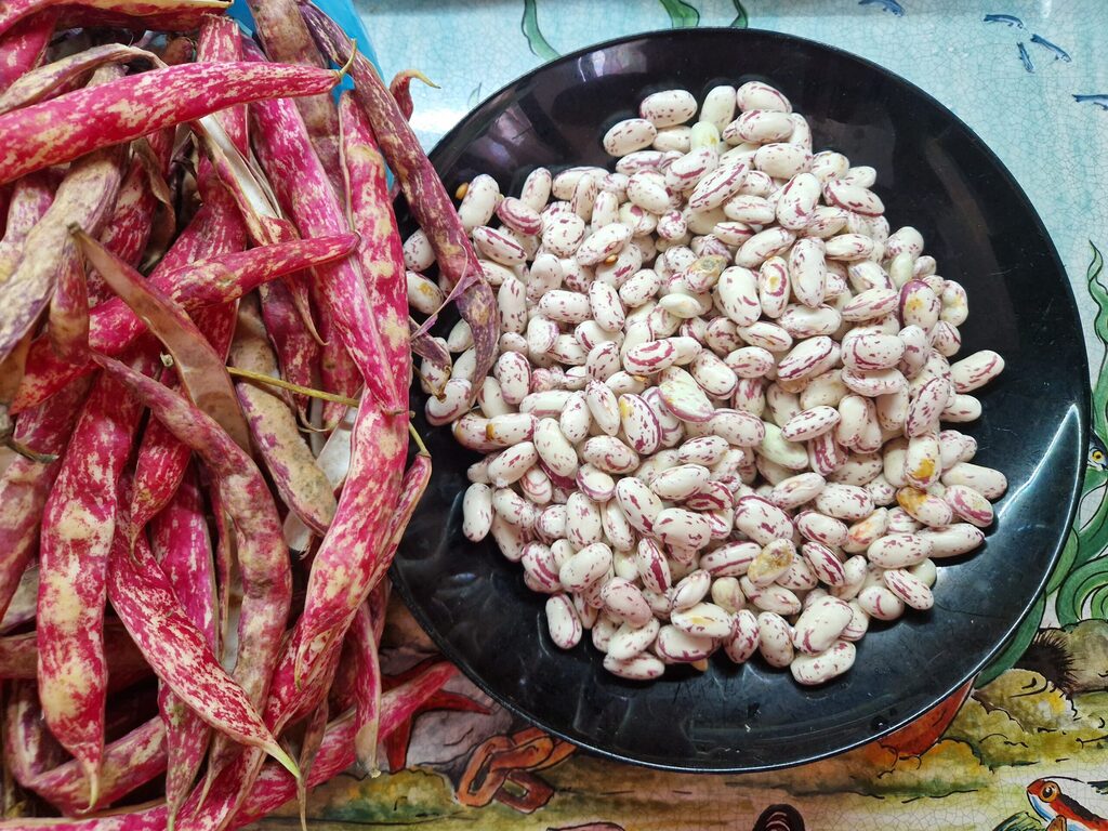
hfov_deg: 73.9
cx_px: 554
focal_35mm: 23
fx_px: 736
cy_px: 416
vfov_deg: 58.9
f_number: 1.8
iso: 200
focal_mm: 5.4
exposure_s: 1/180
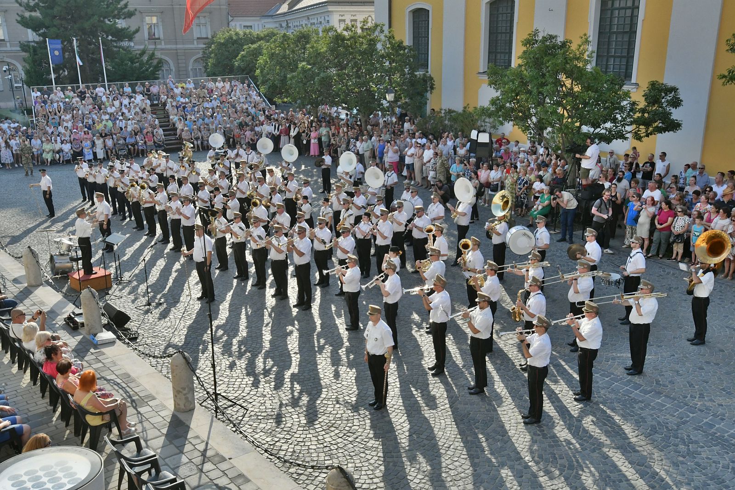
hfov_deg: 57.2
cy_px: 245
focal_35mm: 33
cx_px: 368
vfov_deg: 40.0
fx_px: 674
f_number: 18
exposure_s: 1/1250
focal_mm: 22
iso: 5000
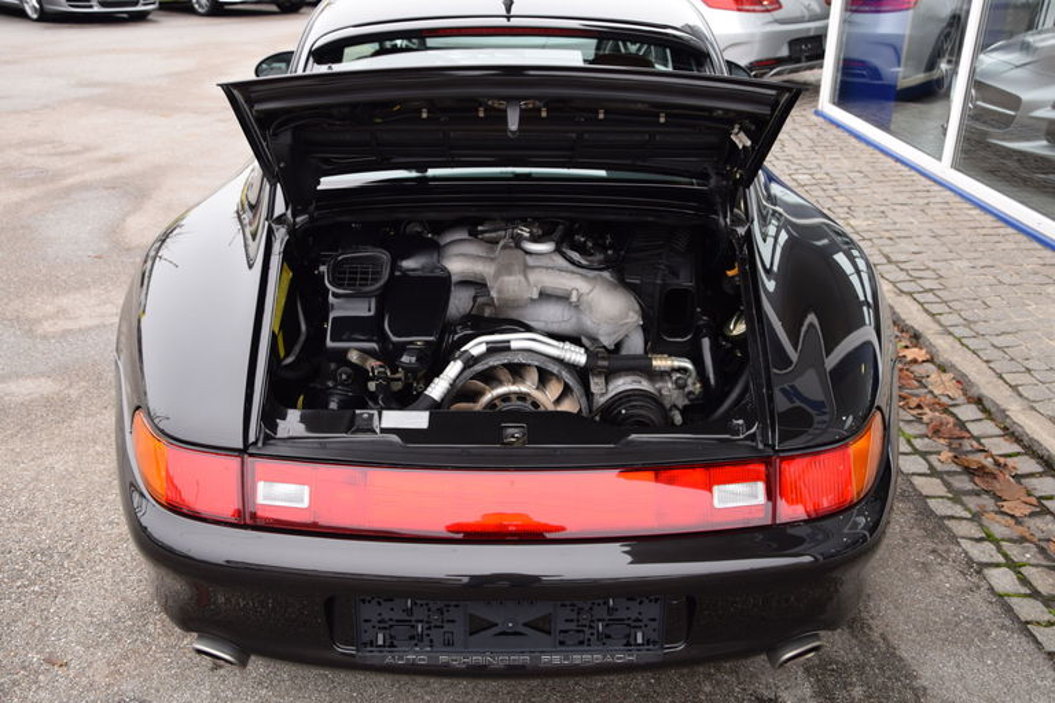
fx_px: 967
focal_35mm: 33
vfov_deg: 40.0
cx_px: 528
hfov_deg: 57.2
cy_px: 352
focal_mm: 22
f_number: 5
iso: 400
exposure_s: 1/100
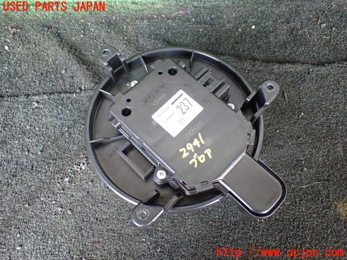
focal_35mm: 30
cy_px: 130
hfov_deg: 60.0
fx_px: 301
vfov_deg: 46.8
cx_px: 174
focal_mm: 5.4
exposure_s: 1/80
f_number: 2.3
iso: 800
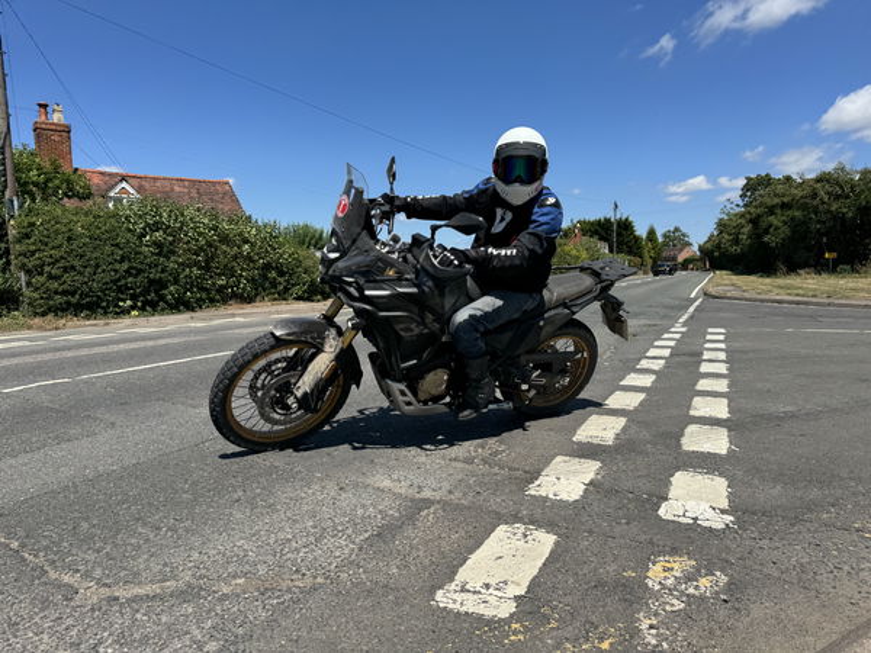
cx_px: 436
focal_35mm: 24
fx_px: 604
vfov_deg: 56.8
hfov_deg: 71.6
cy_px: 326
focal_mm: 6.76
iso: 80
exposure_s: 1/5814
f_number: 1.78
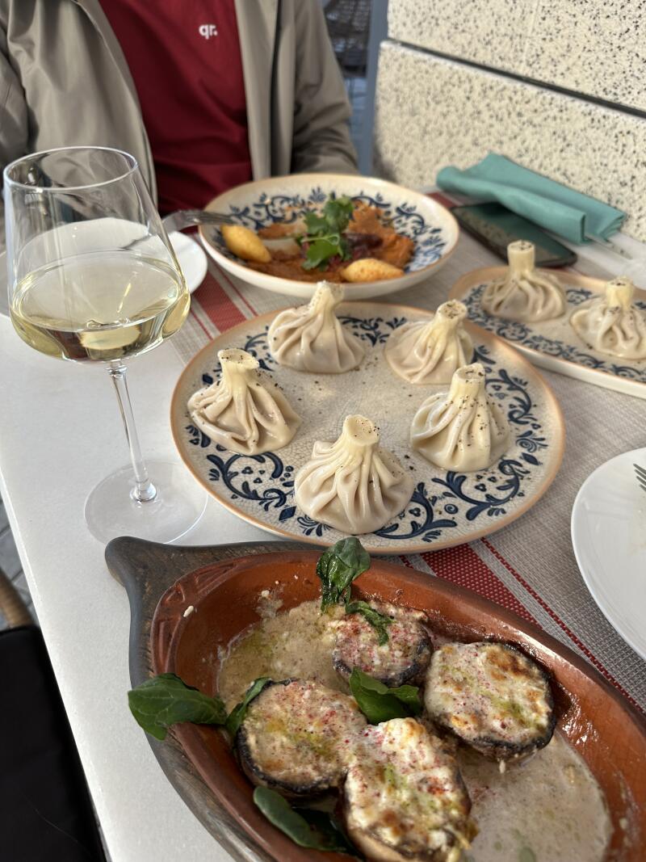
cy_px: 431
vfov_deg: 71.6
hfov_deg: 56.8
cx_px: 323
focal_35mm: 24
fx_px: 597
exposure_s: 1/121
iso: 64
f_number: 1.78
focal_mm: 6.86
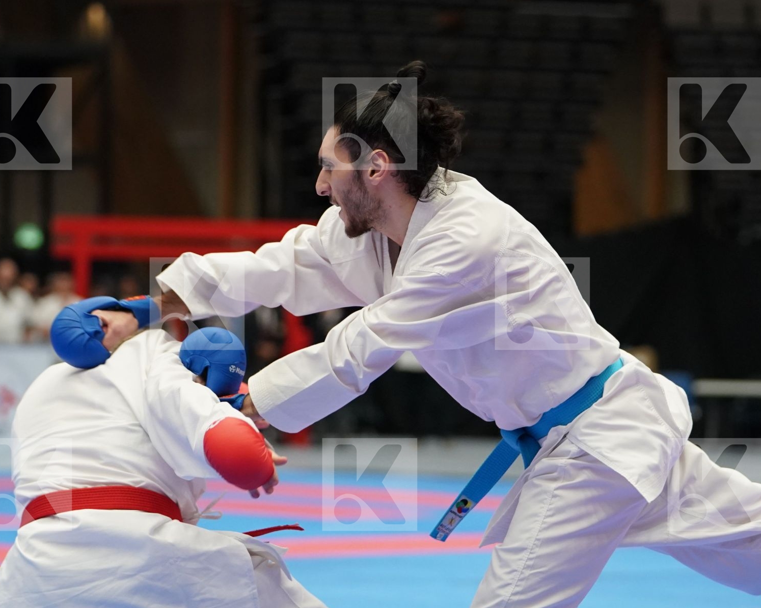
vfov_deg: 9.4
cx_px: 370
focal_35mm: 164
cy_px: 304
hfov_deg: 11.8
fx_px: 3693
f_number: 2.8
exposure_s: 1/1000
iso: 2500
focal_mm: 97
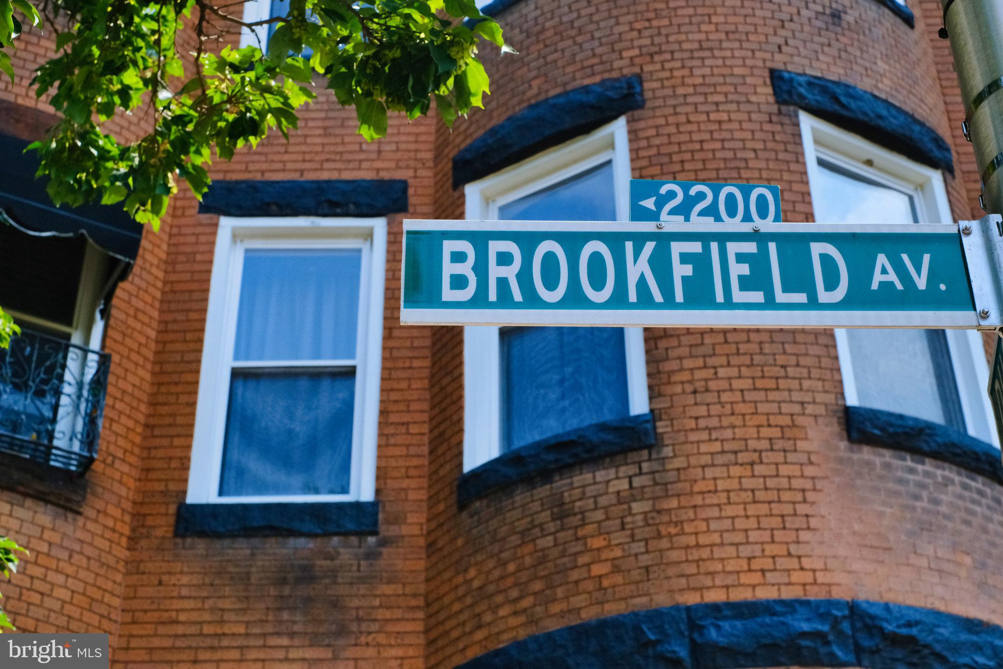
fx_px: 1476
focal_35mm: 53
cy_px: 334
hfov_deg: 37.5
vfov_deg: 25.5
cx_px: 502
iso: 2500
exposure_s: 1/4400
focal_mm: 35
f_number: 5.6
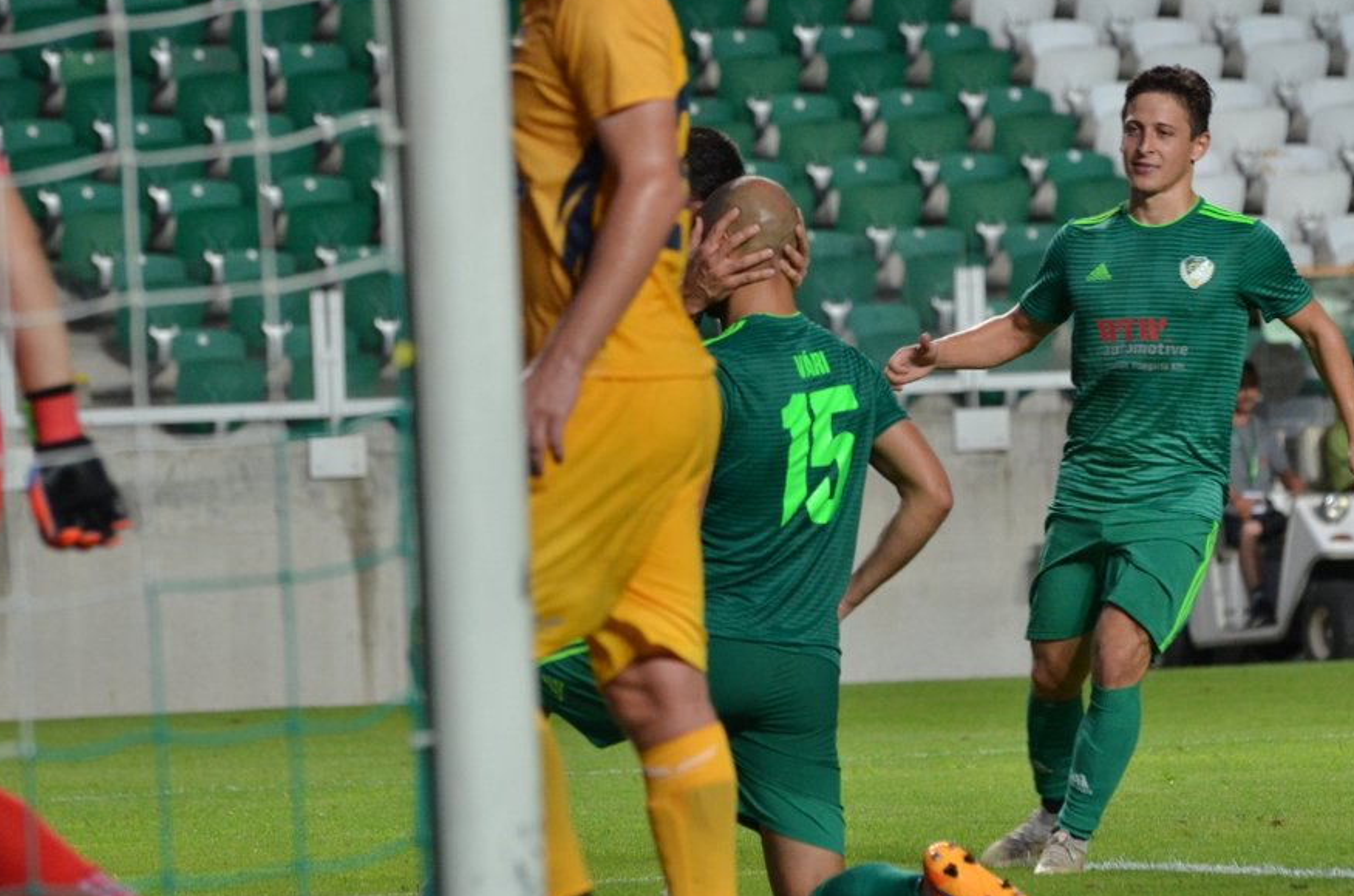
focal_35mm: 370
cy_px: 480
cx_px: 878
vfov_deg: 3.7
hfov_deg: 5.6
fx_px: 13886
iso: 1250
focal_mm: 180
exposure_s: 1/320
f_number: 5
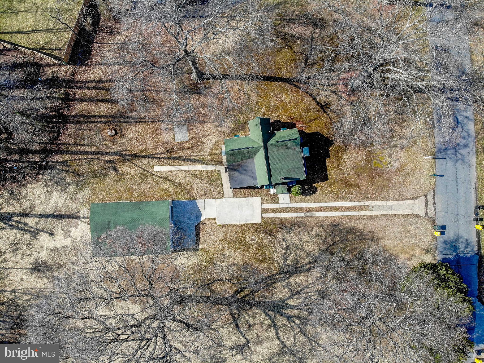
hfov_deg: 71.6
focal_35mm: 24
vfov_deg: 56.8
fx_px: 335
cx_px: 242
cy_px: 182
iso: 100
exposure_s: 1/30
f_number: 2.8
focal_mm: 4.5
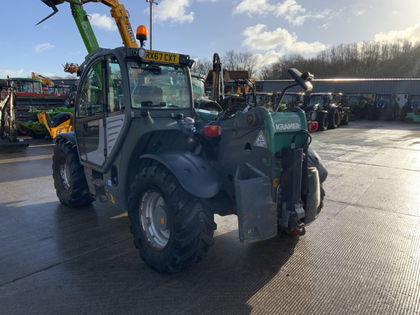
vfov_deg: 48.2
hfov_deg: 61.7
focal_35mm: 29
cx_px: 210
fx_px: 352
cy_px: 158
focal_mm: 3
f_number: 1.8
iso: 16
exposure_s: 1/1730
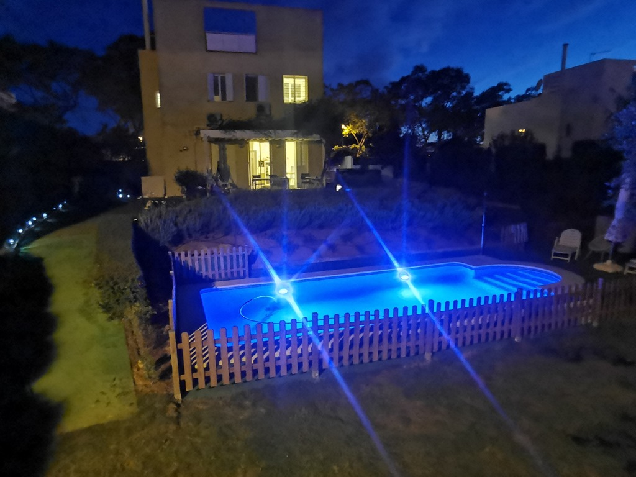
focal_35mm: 21
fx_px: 386
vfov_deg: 63.4
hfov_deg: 79.0
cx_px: 318
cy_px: 238
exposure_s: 8
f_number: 2.2
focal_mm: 2.26
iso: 1250
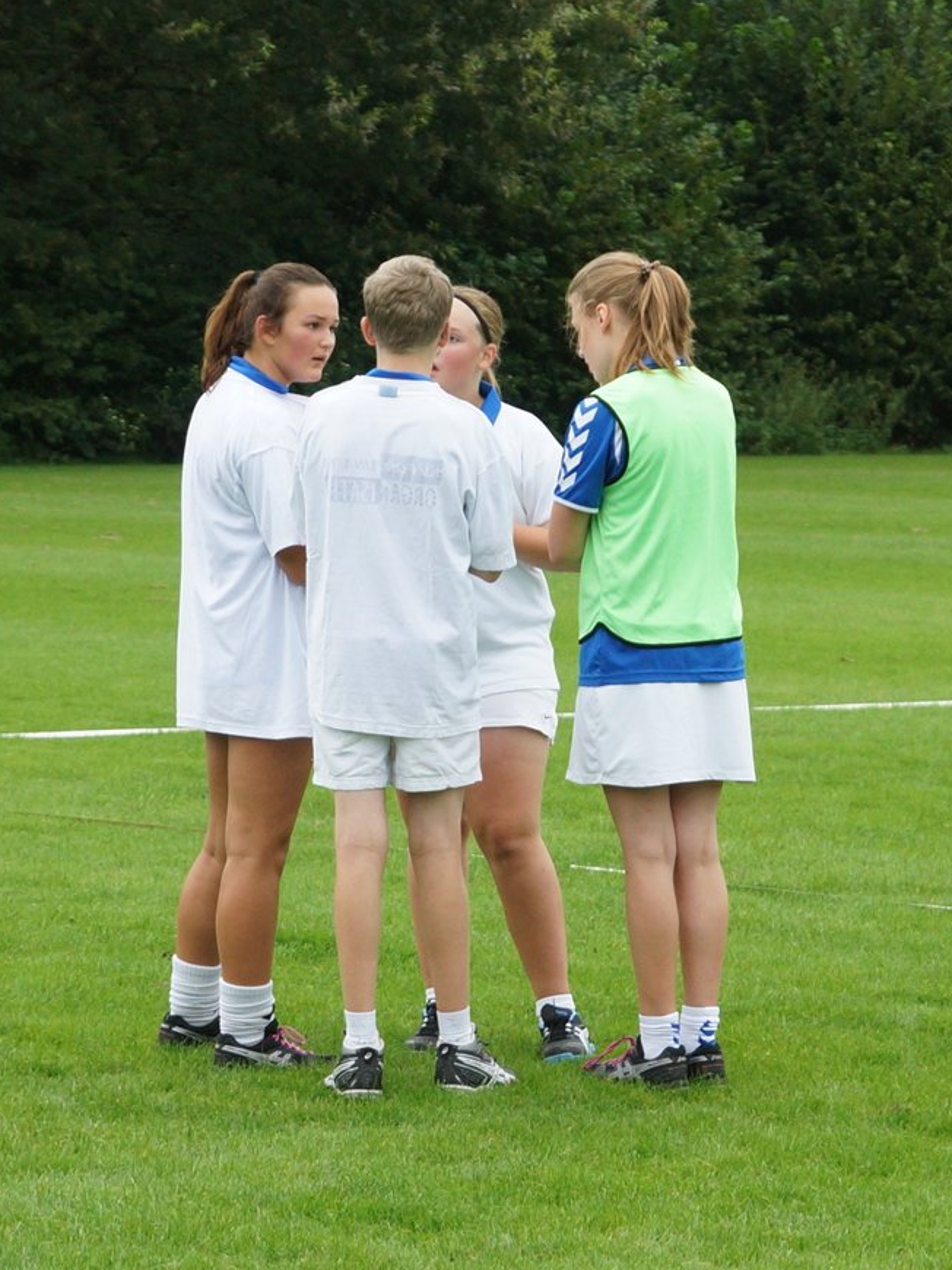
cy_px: 568
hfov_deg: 17.4
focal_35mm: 85
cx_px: 458
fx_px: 3118
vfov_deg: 23.0
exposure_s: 1/400
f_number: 3.2
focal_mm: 50
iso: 320
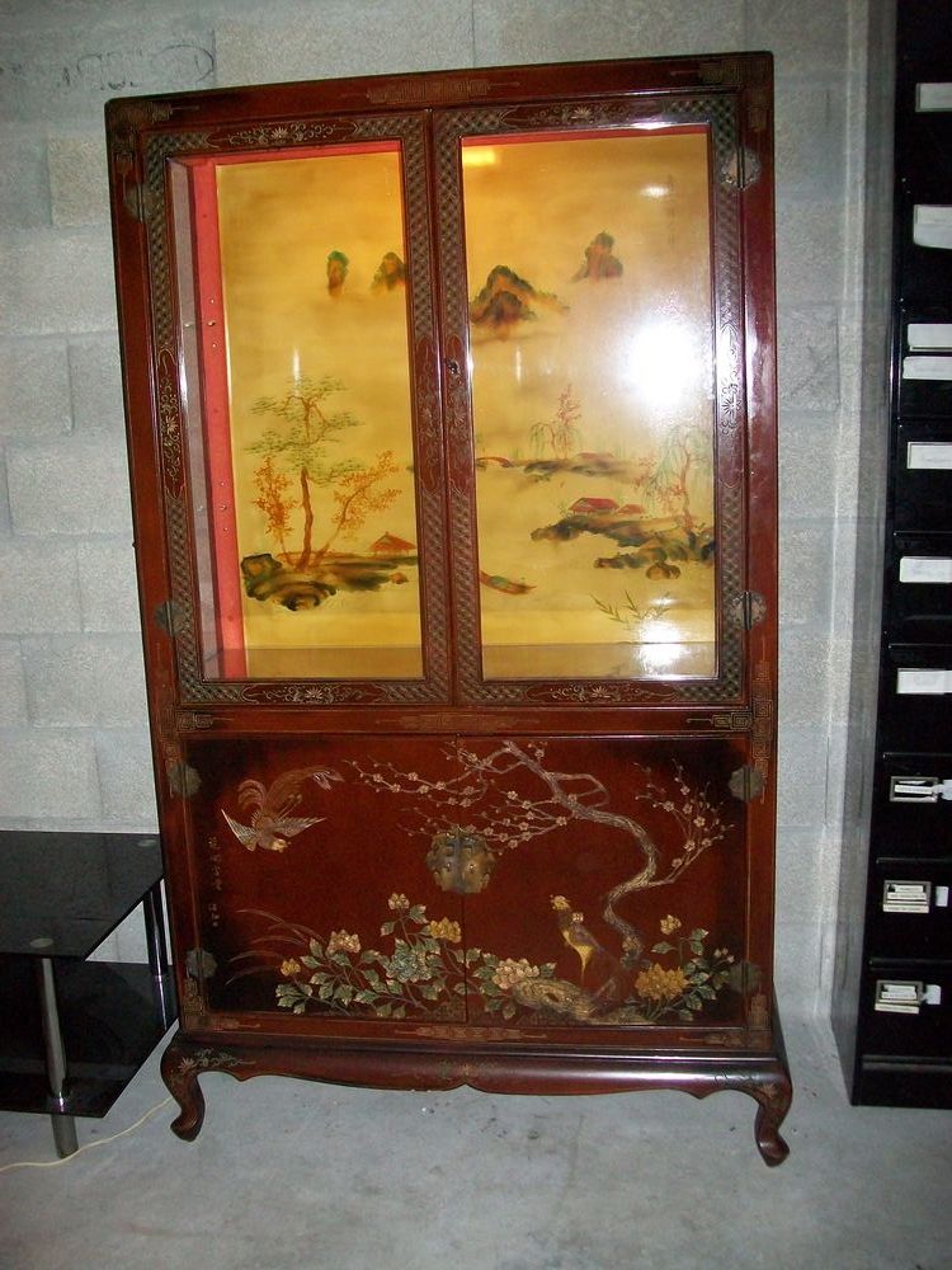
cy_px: 635
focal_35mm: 36
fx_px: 1320
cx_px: 476
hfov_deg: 39.7
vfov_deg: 51.4
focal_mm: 6
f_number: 2.7
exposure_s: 1/60
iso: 160
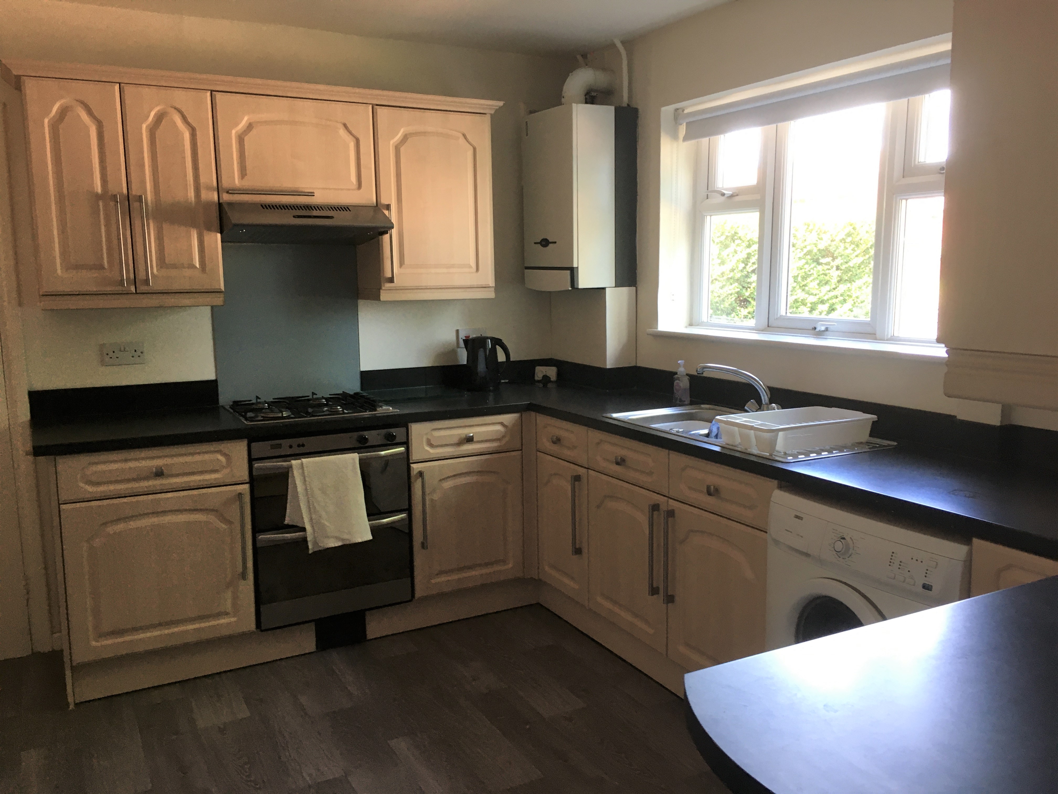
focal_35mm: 29
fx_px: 886
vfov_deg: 48.2
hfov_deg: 61.7
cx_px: 529
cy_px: 397
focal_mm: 4.15
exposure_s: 1/33
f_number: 2.2
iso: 50
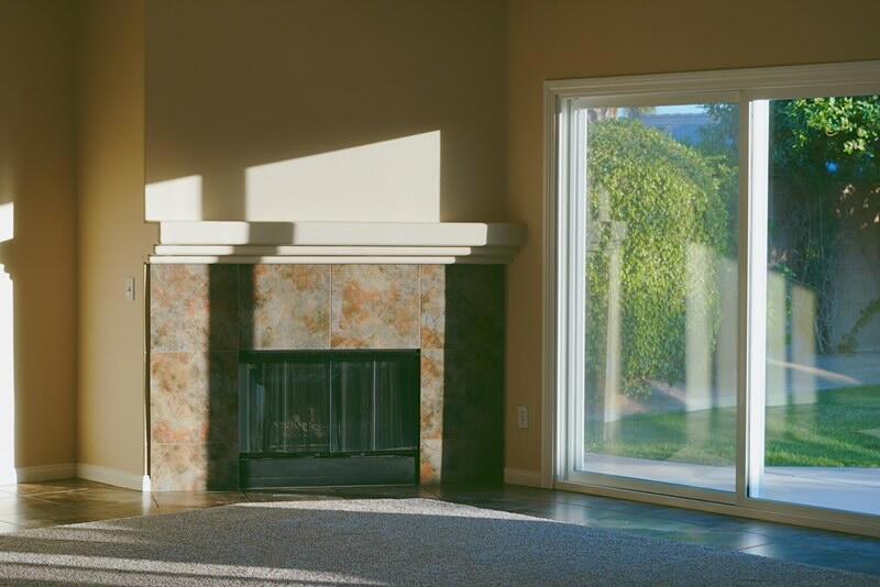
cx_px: 440
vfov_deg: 18.2
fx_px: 1834
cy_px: 294
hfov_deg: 27.0
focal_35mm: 75
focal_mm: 50
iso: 125
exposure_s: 1/160
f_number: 4
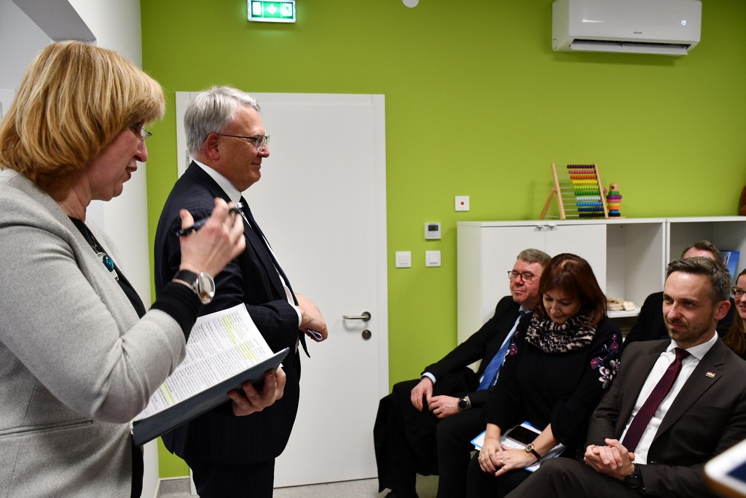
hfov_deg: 57.2
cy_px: 249
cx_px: 373
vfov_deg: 40.0
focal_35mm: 33
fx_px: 684
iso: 800
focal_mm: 22
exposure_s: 1/160
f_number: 3.5
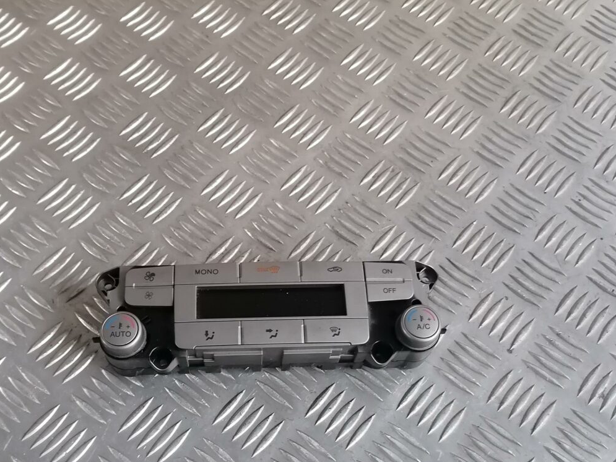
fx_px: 676
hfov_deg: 48.9
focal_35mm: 38
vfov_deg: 37.2
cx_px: 272
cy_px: 321
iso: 640
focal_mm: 4.75
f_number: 1.8
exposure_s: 1/20
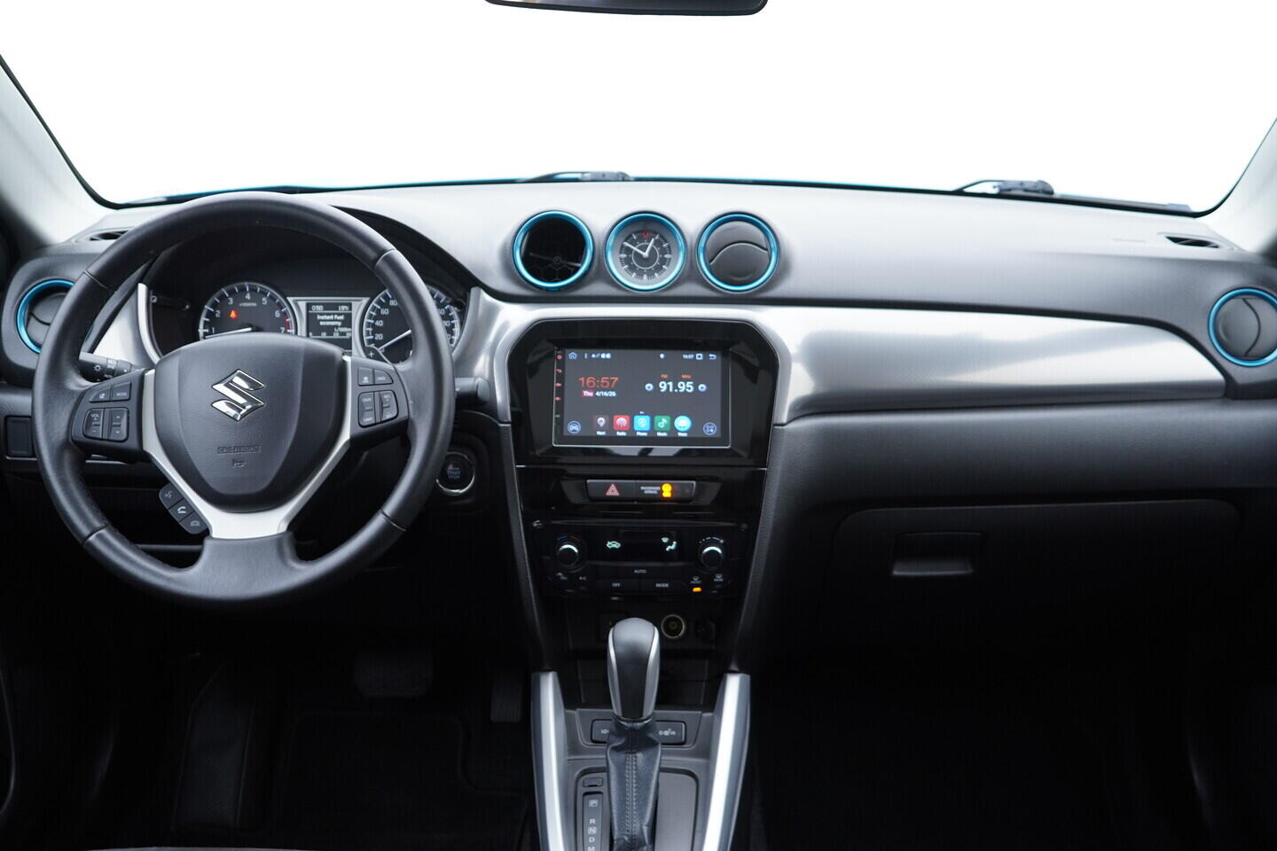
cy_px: 426
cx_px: 638
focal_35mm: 36
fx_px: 1277
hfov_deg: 53.1
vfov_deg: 36.9
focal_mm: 24
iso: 200
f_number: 2.8
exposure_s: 1/40
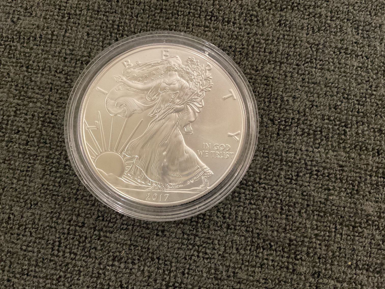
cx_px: 192
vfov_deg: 48.2
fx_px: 323
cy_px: 144
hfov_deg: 61.7
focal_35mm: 29
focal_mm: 3
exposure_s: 1/30
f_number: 1.8
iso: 400
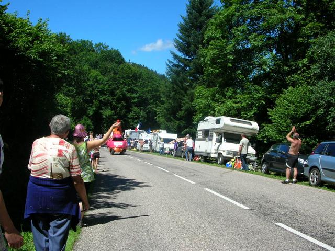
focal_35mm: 35
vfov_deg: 40.7
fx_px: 339
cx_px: 168
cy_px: 126
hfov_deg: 52.6
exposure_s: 1/276
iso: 50
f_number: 5.6
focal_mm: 5.8
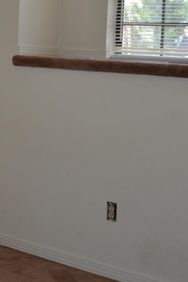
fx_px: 603
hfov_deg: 17.2
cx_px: -10
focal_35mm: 77
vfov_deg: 25.8
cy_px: 54
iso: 125
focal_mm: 20
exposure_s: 1/125
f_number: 4
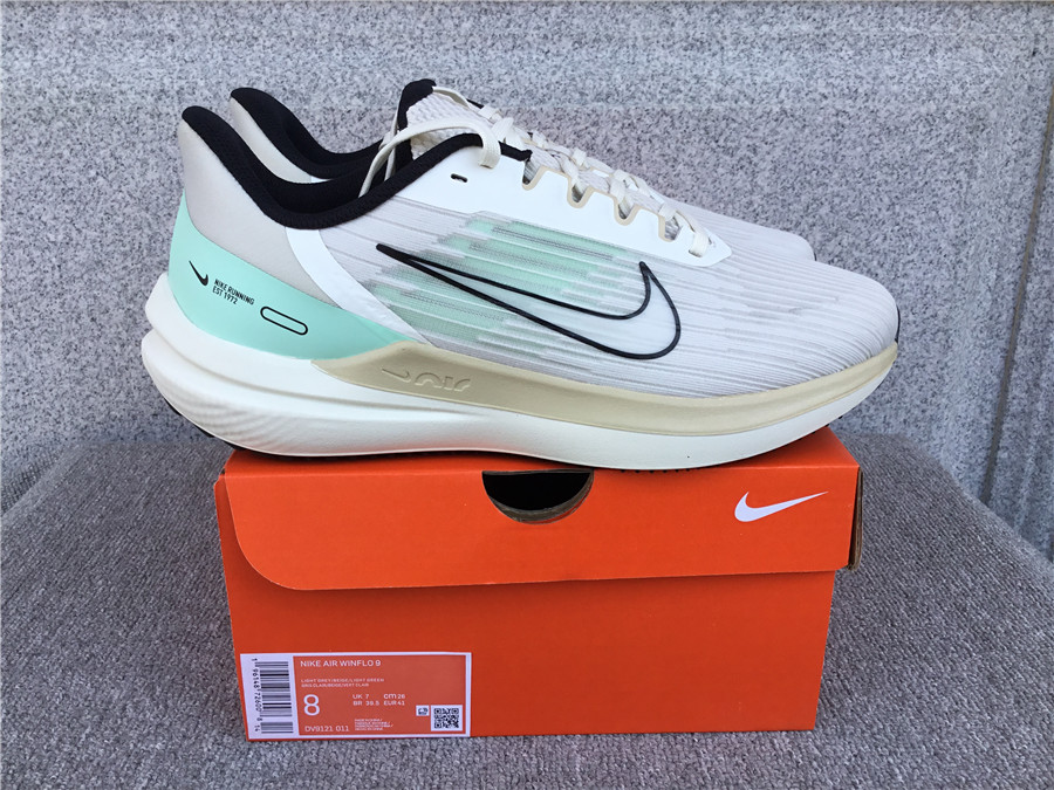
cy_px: 395
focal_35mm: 31
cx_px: 527
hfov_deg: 58.4
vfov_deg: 45.4
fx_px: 944
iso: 25
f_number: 2.4
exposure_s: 1/397
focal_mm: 3.3
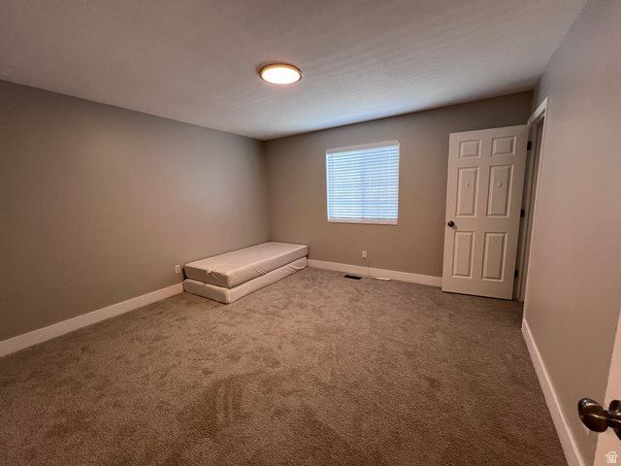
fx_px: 233
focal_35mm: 13
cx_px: 310
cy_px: 233
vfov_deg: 89.9
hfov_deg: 106.2
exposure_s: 1/120
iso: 200
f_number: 1.8
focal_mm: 1.57
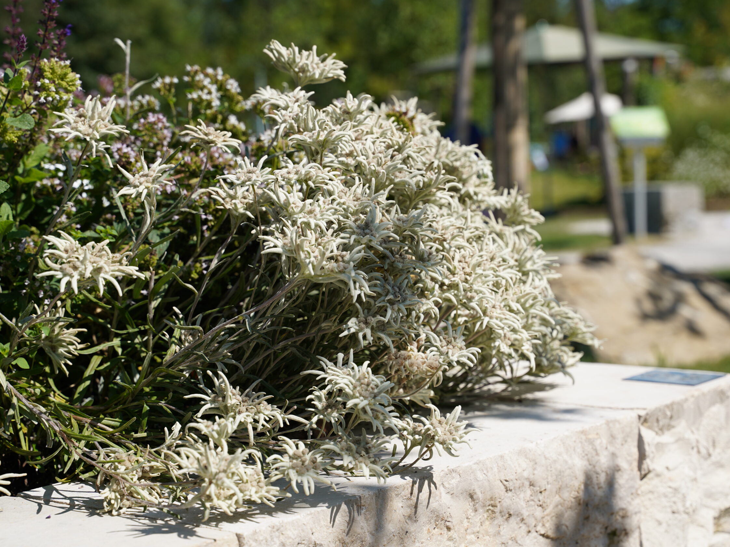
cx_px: 385
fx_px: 1413
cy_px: 276
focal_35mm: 67
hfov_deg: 29.0
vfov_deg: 21.9
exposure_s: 1/400
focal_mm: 61
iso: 100
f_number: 6.3
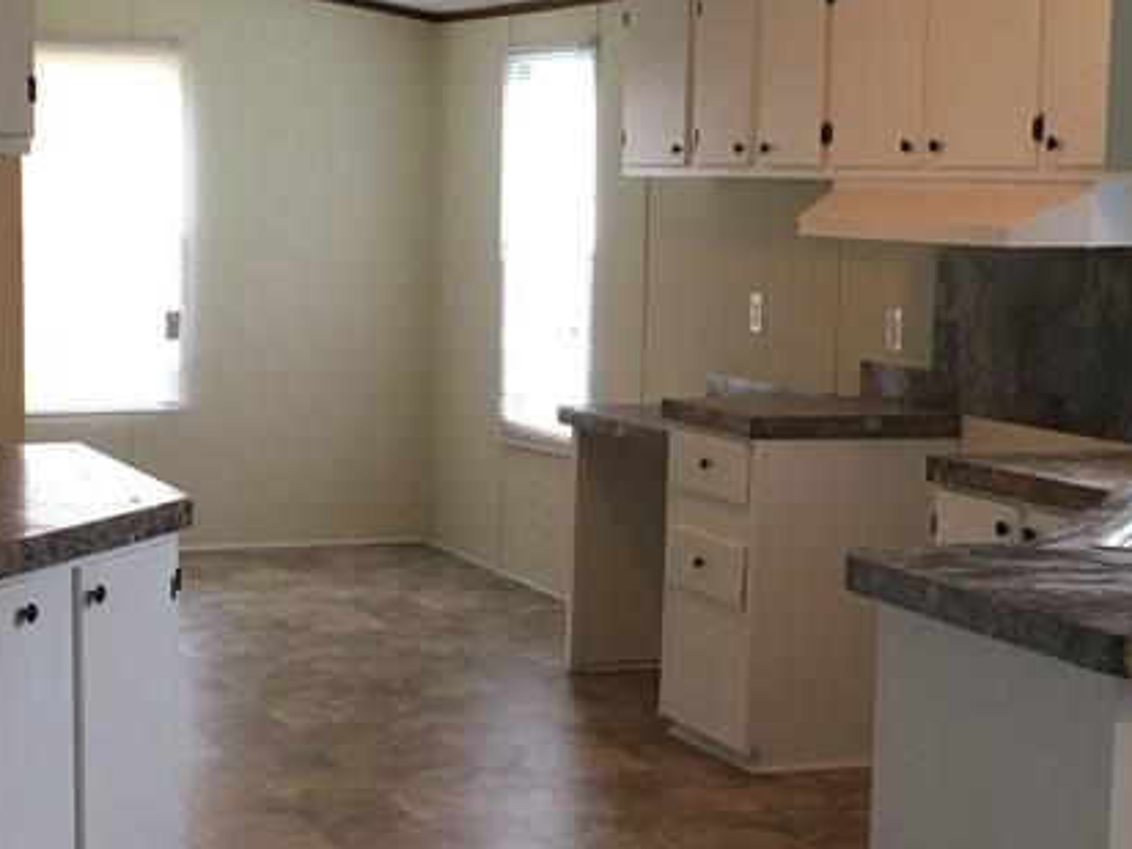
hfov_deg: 27.0
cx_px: 508
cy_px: 415
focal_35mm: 72
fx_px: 2355
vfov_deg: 20.4
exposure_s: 1/30
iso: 80
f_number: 2.2
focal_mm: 4.15
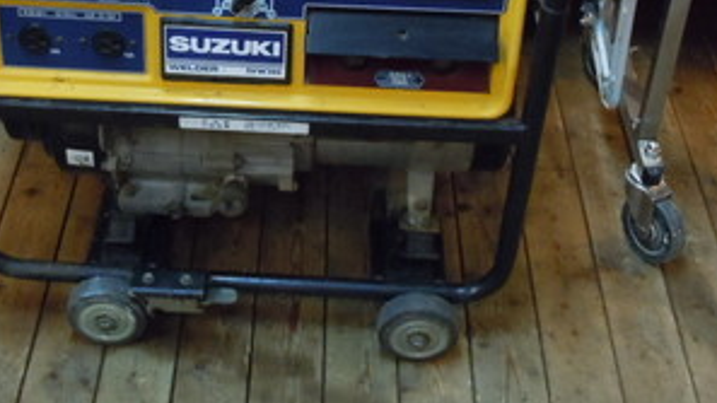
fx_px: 1255
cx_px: 270
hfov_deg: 31.8
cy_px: 70
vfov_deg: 18.1
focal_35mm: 66
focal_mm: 8.1
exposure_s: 1/25
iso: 800
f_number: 4.6
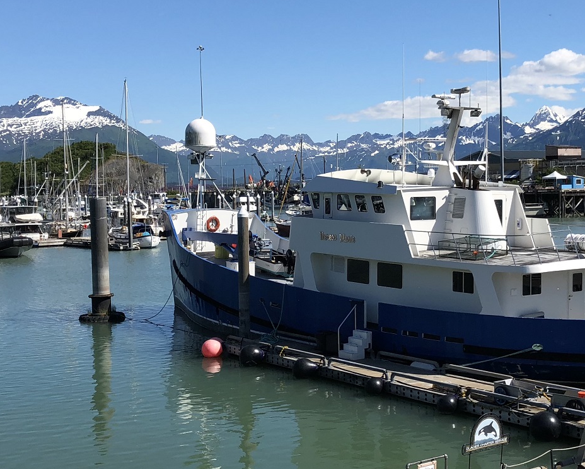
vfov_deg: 26.7
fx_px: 987
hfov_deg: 33.0
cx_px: 325
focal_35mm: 57
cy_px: 204
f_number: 1.8
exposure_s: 1/2703
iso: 25
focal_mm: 3.99
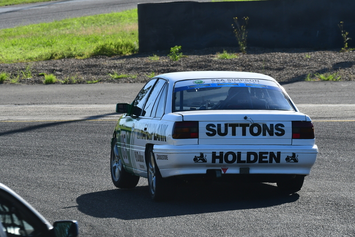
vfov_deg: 3.1
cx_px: 178
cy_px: 118
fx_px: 4436
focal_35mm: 450
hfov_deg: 4.6
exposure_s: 1/640
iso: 500
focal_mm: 300
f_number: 11
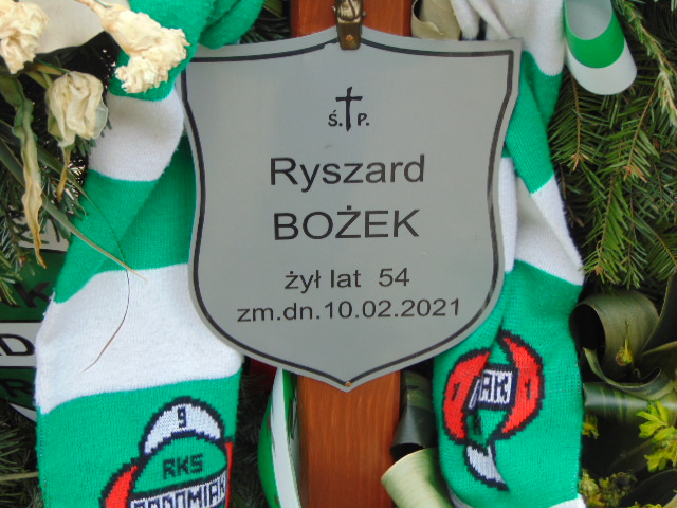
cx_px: 338
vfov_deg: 20.7
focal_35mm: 71
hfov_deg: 27.4
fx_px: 1389
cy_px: 254
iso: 80
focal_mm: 12.8
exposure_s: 1/100
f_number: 3.7
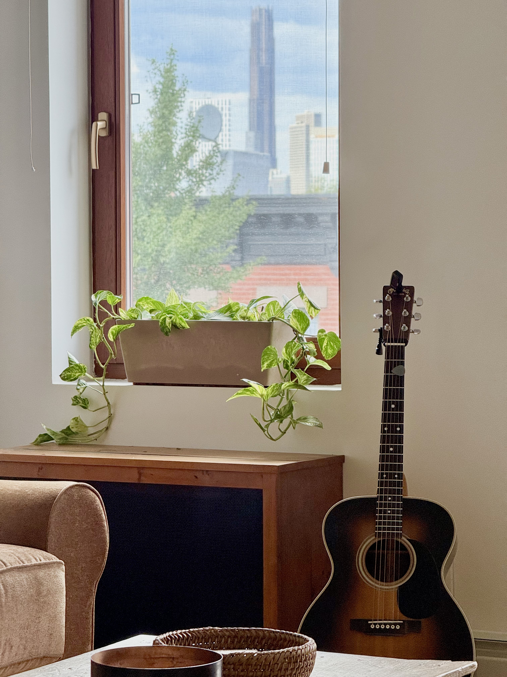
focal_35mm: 120
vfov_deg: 16.4
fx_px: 2343
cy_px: 338
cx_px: 254
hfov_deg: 12.3
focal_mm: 15.66
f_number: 2.8
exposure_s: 1/99
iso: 125
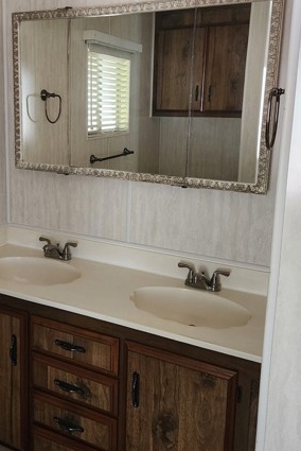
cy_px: 189
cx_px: 94
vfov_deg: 52.9
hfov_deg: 36.5
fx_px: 451
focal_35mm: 36
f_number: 1.8
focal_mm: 5.4
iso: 640
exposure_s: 1/120
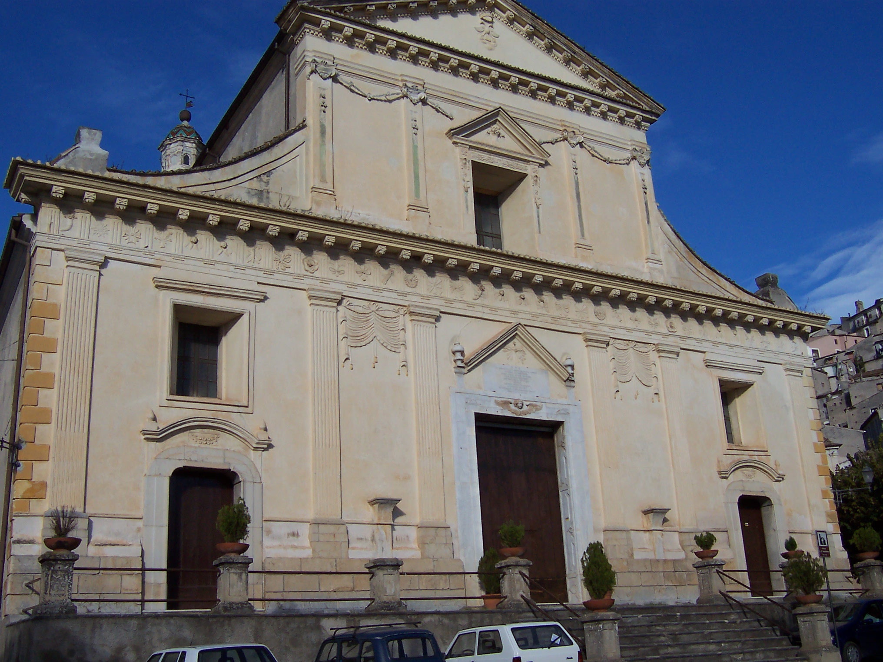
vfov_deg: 39.7
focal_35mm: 36
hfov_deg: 51.4
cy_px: 331
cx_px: 442
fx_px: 918
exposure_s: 1/750
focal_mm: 5.6
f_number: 5.6
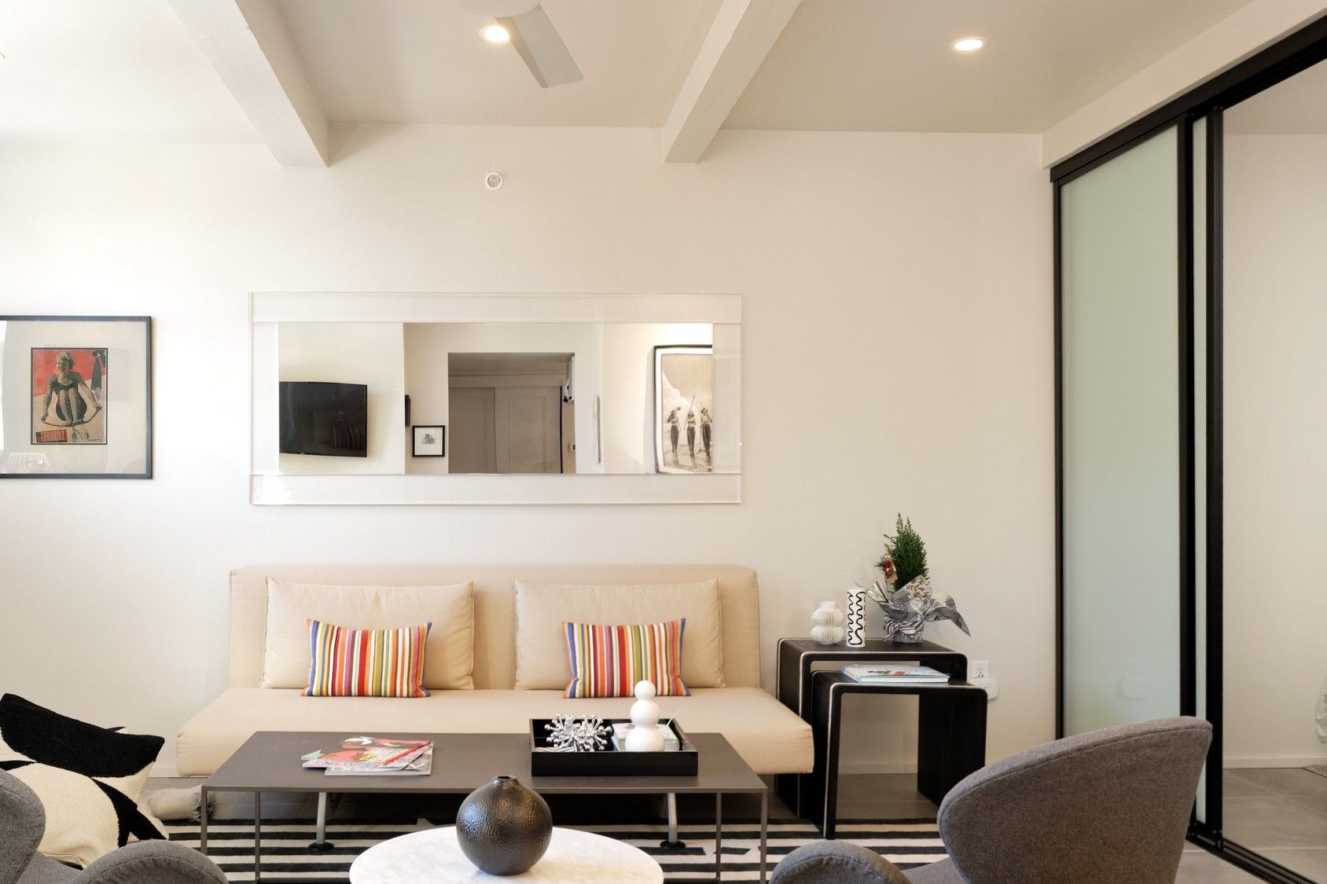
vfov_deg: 40.9
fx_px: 1179
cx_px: 471
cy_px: 546
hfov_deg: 57.7
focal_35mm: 32
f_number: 8
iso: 250
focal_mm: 20
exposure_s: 1/20
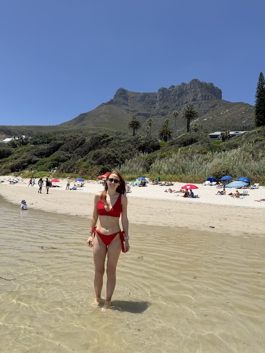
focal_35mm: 24
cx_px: 132
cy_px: 176
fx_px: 245
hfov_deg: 56.8
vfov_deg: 71.6
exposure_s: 1/6711
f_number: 1.78
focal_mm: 6.76
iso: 80
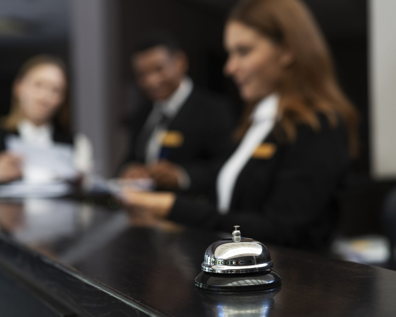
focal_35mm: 63
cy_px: 160
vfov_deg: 24.2
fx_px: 738
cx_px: 185
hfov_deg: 30.0
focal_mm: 55
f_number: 3.2
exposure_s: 1/125
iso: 320
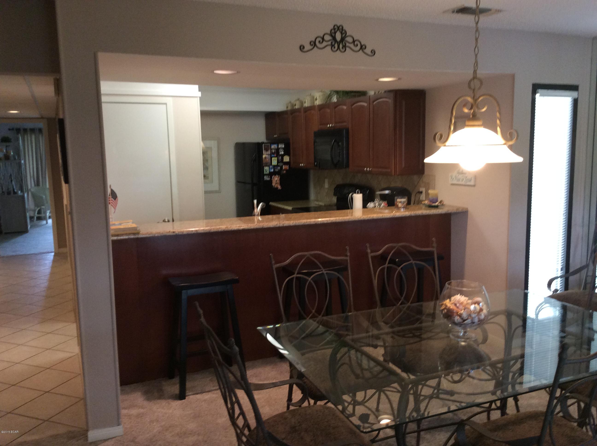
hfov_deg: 56.9
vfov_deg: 44.1
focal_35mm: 32
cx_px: 298
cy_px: 223
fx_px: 551
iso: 80
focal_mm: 3.3
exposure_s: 1/24
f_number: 2.4
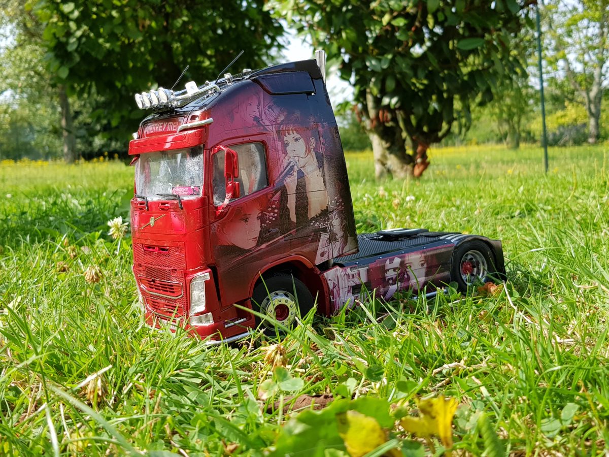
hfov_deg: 67.3
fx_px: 457
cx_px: 304
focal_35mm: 26
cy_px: 228
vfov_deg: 53.1
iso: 40
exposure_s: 1/736
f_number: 1.7
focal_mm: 4.2
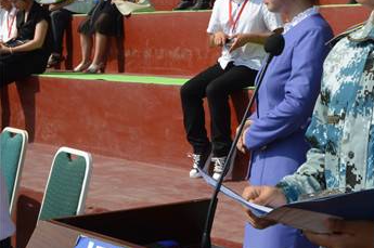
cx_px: 351
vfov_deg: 20.8
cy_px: 81
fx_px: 674
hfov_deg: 29.5
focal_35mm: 65
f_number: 14
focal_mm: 23
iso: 100
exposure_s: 1/100
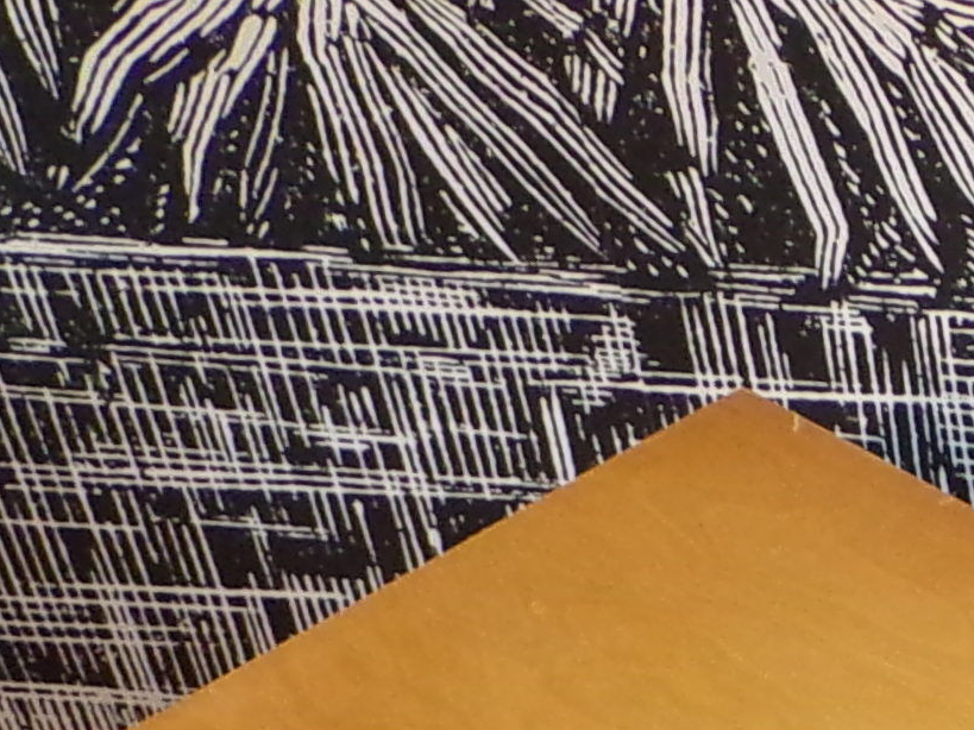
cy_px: 1454
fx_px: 3798
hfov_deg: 13.3
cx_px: 1679
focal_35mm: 135
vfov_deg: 10.2
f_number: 3
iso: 200
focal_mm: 4.3
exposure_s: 1/27
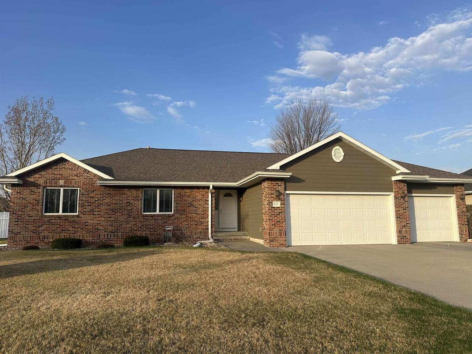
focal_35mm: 24
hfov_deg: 71.6
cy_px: 177
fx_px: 327
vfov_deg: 56.8
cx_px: 236
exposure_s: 1/2525
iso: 80
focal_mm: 6.86
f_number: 1.78
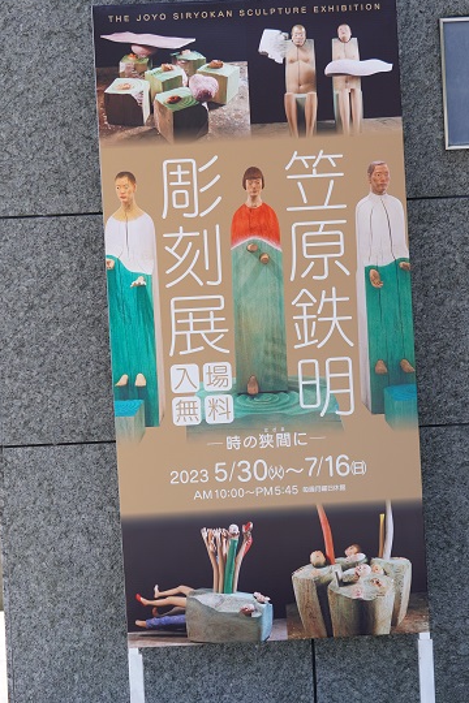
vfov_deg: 11.4
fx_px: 3517
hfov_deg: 7.6
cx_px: 248
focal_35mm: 180
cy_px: 391
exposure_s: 1/250
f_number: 3.5
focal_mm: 90
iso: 100
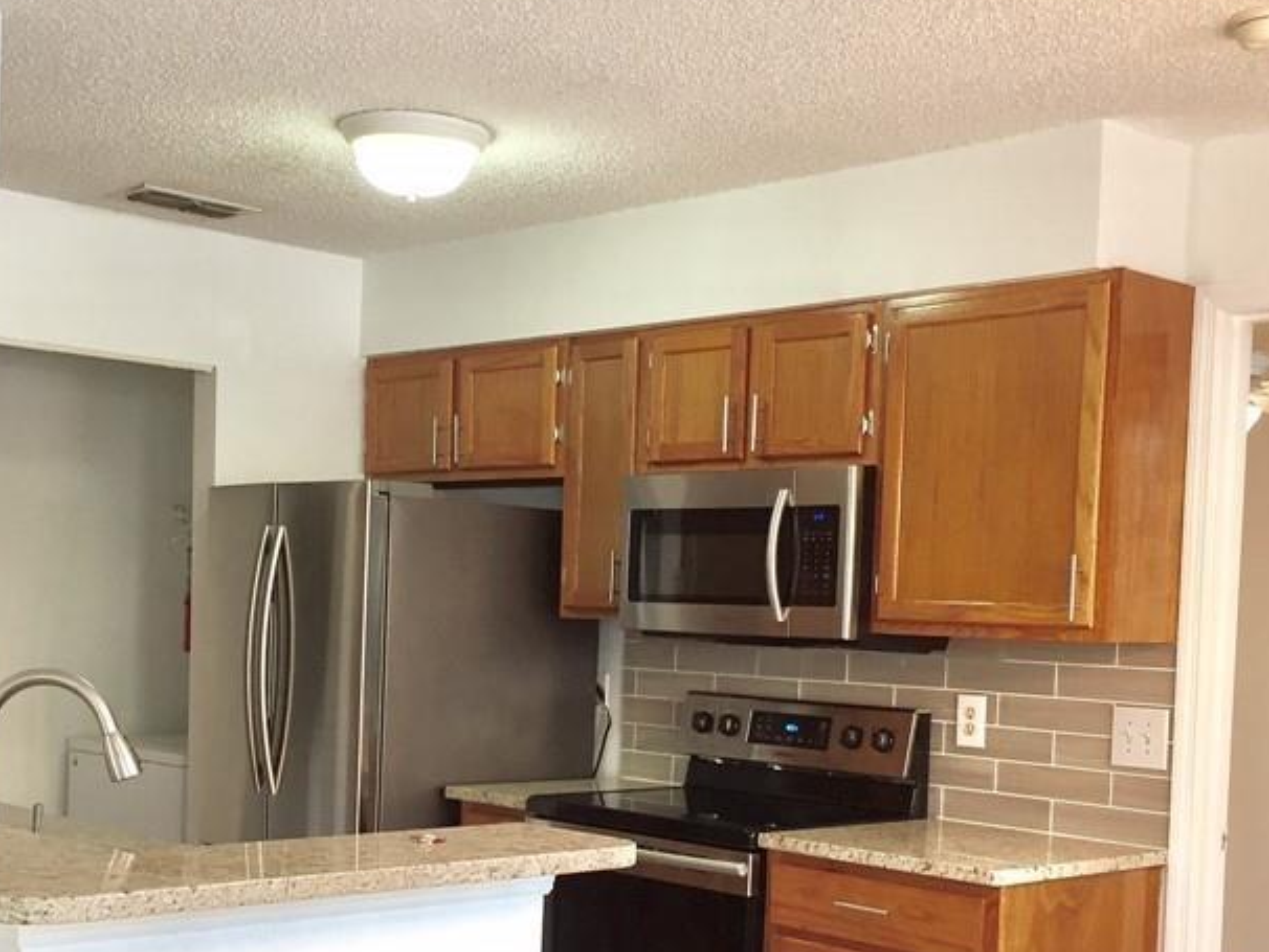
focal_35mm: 49
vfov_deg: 29.3
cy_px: 705
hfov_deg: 38.9
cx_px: 580
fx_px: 1797
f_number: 2.2
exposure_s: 1/30
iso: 32
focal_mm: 4.15
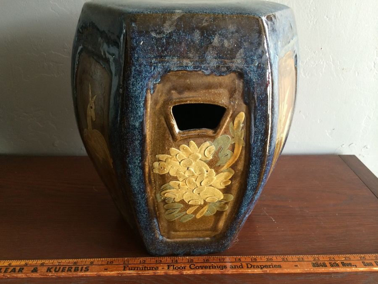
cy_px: 142
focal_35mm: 30
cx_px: 189
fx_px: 328
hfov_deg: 60.0
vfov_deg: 46.8
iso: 100
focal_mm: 4.12
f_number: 2.2
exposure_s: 1/30
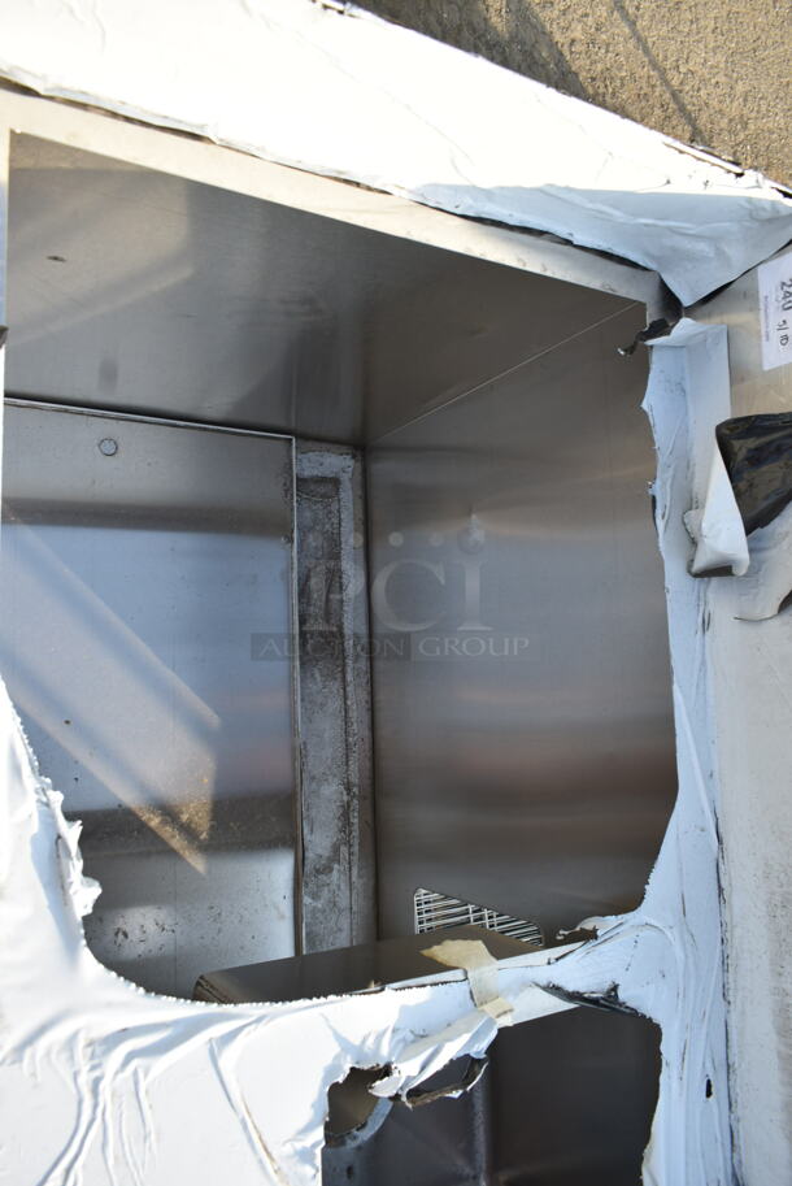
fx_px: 890
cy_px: 593
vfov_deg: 67.3
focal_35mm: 27
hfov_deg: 48.0
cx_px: 396
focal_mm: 18
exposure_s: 1/125
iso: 100
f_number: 5.6
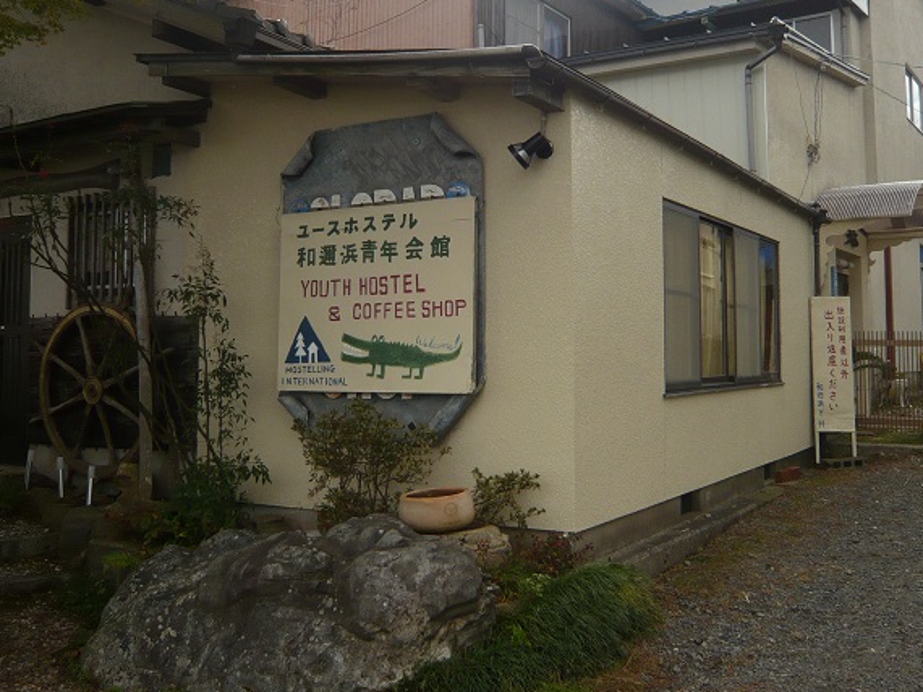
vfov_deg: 40.5
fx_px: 933
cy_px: 285
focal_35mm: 35
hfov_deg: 52.6
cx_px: 470
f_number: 2.8
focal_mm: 4.6
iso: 100
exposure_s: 1/500
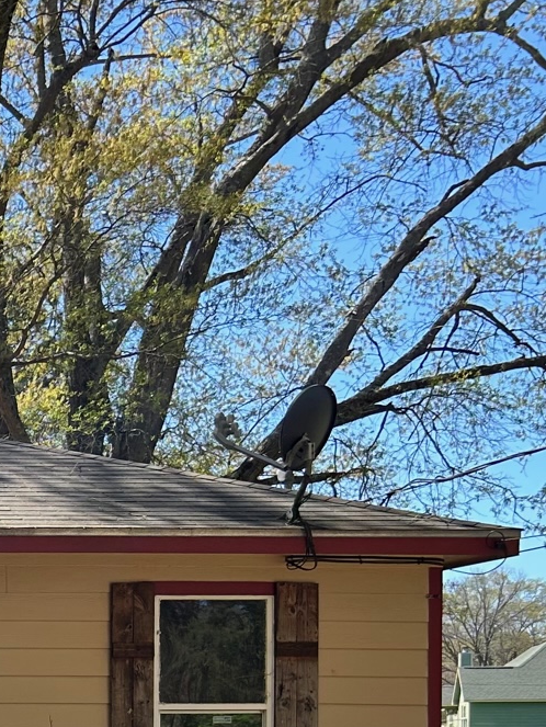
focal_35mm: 79
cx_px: -419
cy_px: 770
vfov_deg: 23.4
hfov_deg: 16.0
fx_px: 1660
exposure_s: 1/1266
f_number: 1.5
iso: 50
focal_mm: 5.7
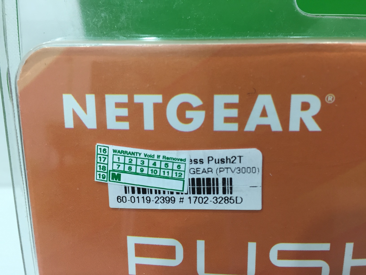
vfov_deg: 48.2
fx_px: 307
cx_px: 183
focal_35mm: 29
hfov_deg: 61.7
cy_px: 138
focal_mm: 4.15
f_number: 2.2
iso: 100
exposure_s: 1/33
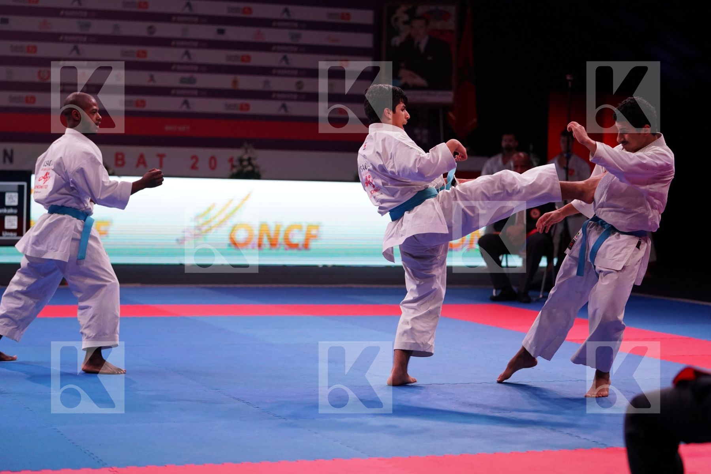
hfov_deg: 25.4
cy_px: 237
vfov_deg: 17.1
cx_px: 356
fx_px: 1580
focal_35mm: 80
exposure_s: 1/1000
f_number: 2.8
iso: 3200
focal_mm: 80
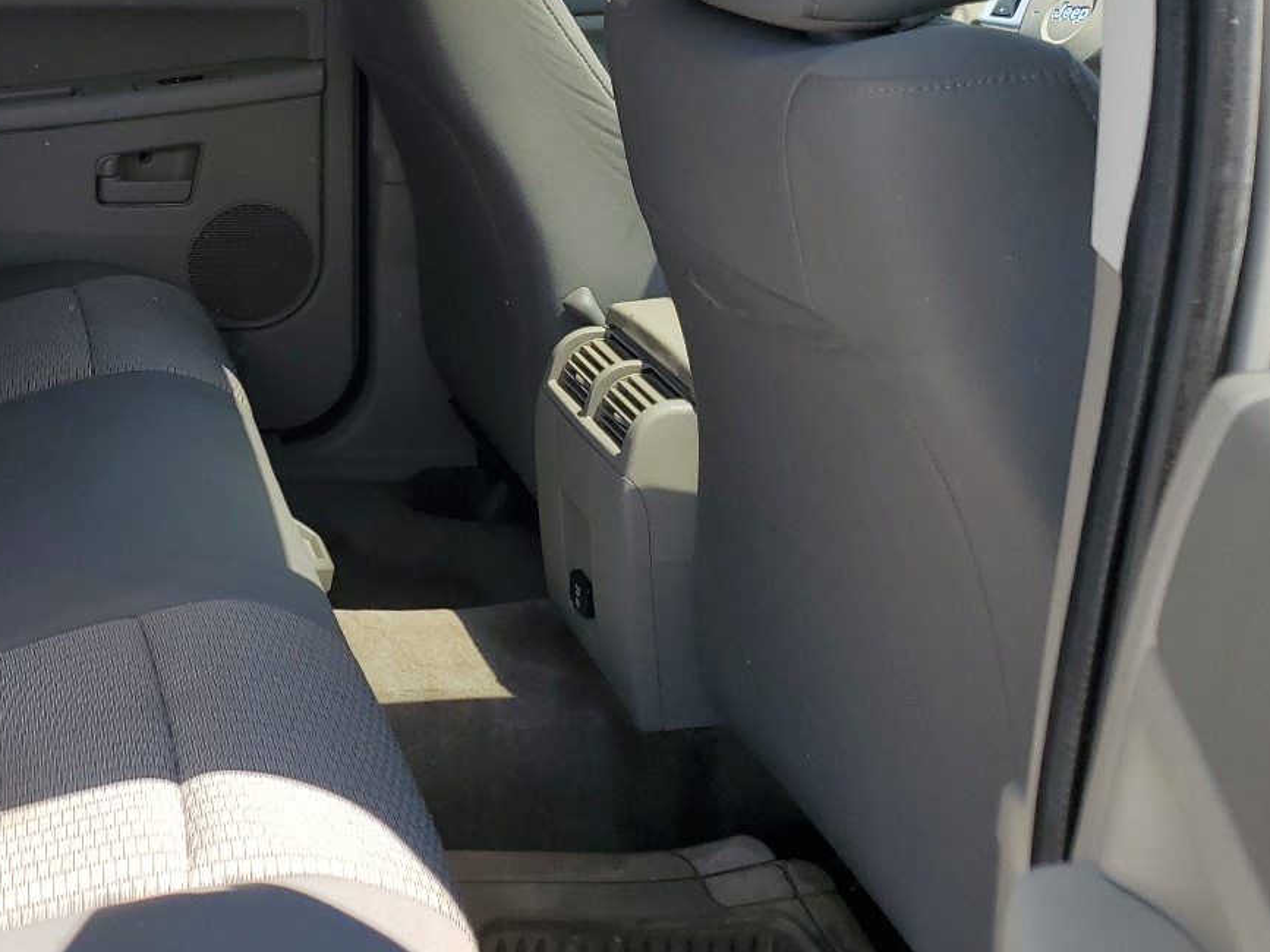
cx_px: 120
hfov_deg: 37.0
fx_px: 1761
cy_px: 332
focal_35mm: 48
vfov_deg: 30.1
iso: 50
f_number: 1.5
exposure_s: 1/556
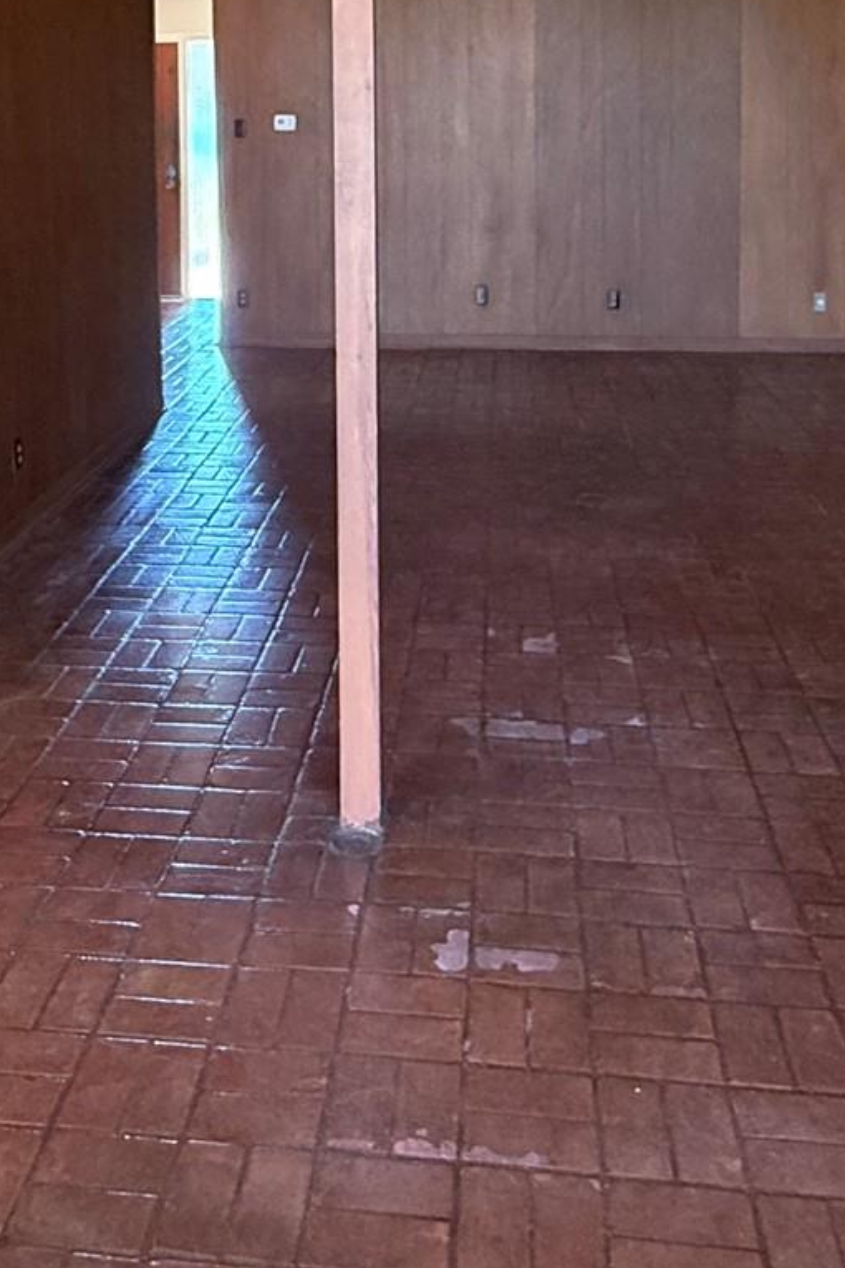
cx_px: 338
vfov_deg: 46.0
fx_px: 1373
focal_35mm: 39
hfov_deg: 34.1
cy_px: 189
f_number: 2.2
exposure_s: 1/60
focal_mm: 2.22
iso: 500
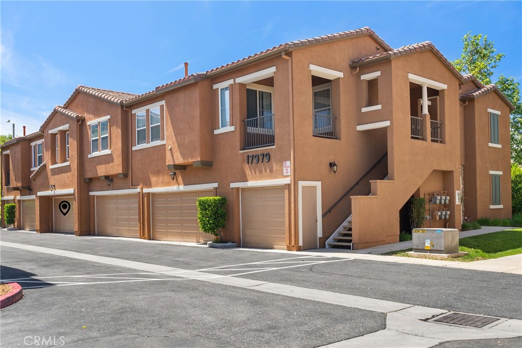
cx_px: 261
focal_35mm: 35
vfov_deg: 37.9
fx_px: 508
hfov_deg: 54.4
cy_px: 174
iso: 80
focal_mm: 35
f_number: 9.5
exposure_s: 1/10
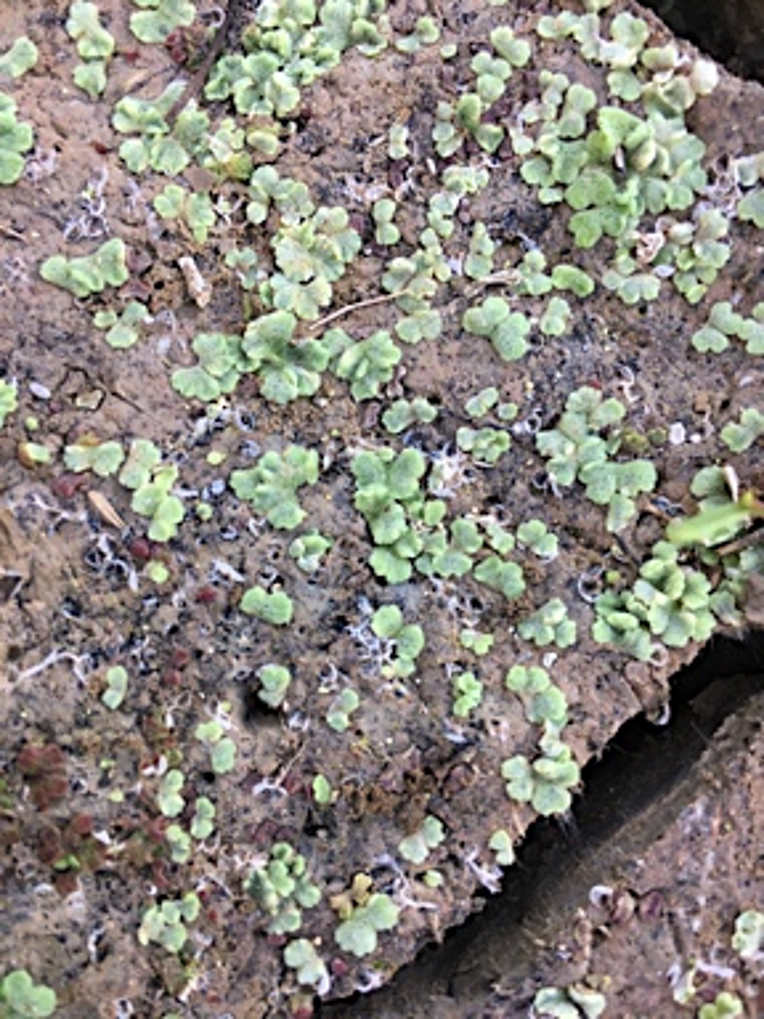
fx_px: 853
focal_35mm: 29
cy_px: 510
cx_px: 382
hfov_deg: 48.2
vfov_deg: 61.7
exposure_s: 1/33
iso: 25
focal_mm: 4.15
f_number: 2.2
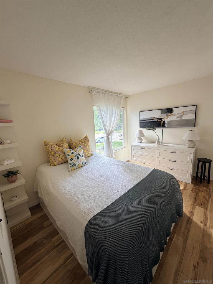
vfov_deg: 102.1
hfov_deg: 85.7
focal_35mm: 14
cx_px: 106
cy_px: 142
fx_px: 115
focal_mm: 2.22
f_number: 2.2
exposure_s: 1/121
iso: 160
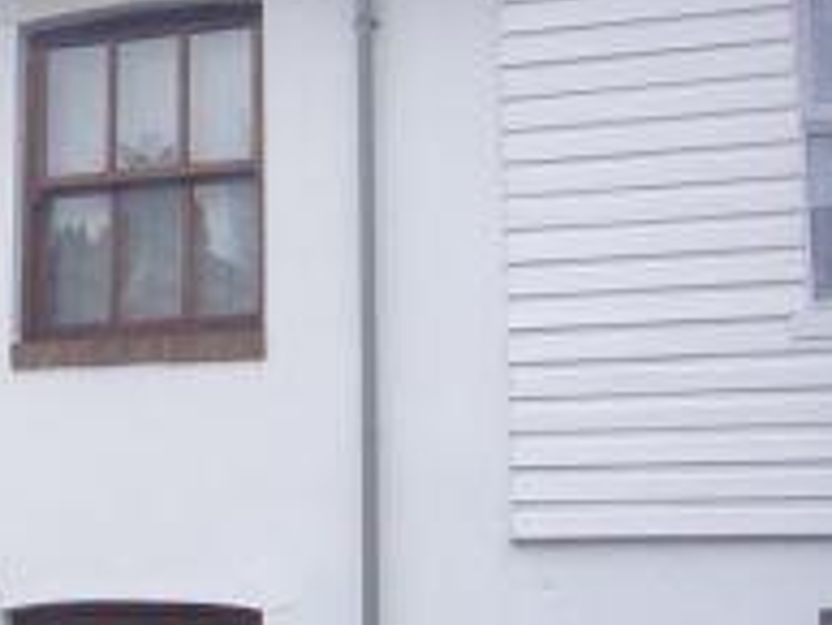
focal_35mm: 71
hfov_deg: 25.8
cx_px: -26
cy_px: 457
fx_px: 1708
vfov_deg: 20.6
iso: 200
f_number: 5.6
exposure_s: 1/160
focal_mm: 4.6
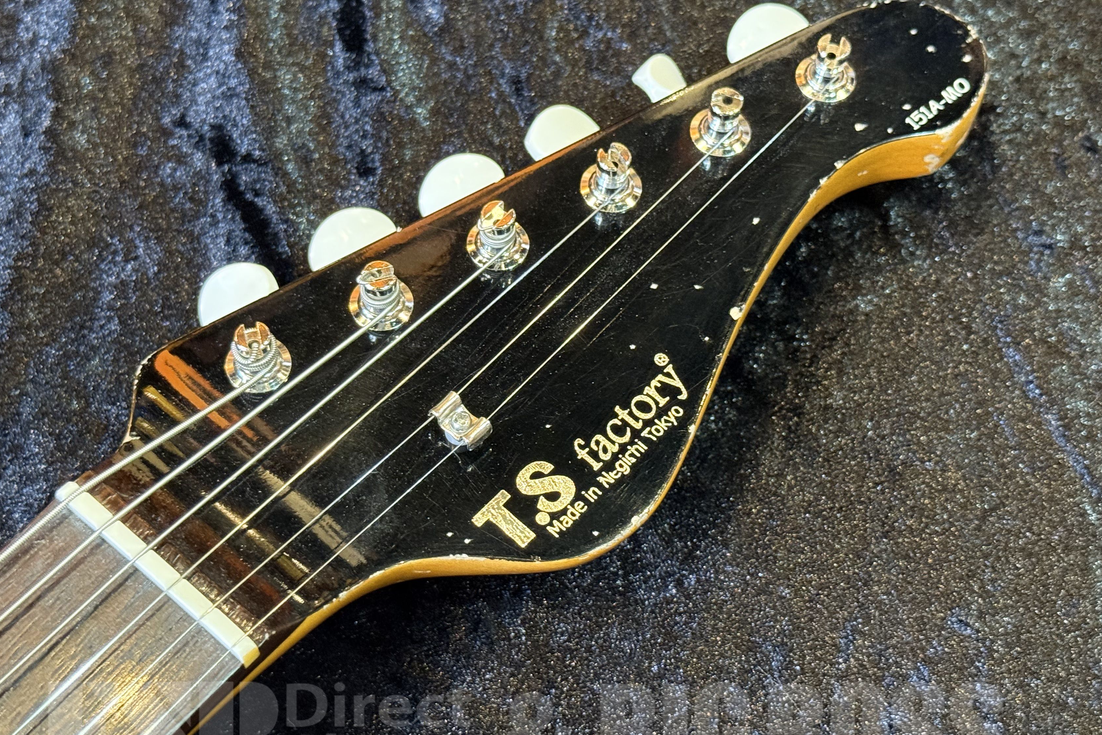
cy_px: 318
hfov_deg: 33.4
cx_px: 528
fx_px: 1837
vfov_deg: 22.6
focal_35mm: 60
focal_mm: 6.76
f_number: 1.78
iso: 500
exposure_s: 1/40
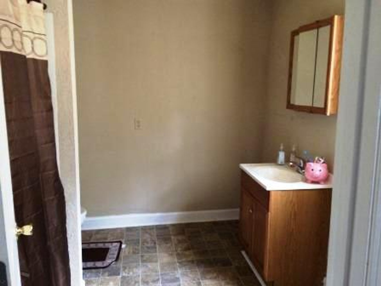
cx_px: 190
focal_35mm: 29
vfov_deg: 48.2
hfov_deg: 61.7
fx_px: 319
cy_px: 143
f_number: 2.2
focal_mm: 4.15
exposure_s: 1/15
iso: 400
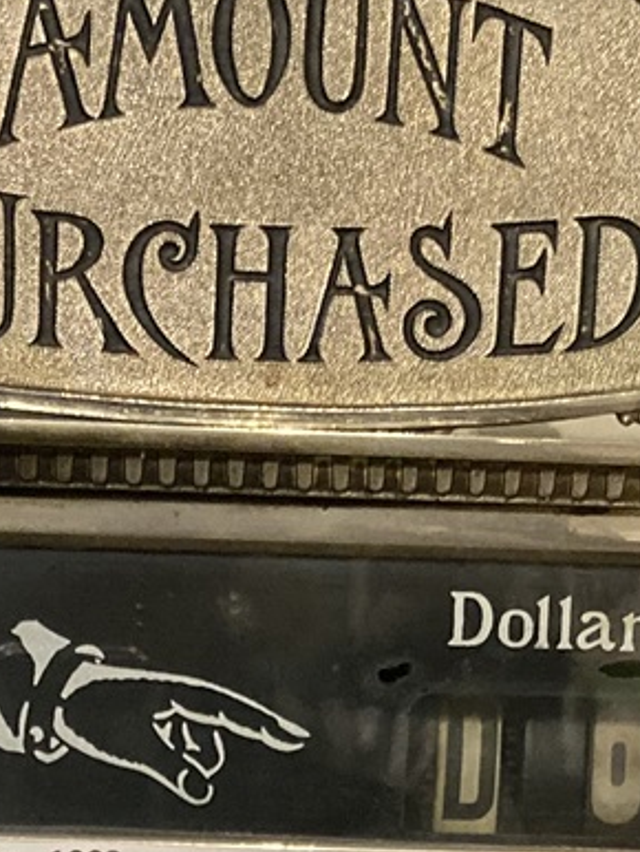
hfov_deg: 12.7
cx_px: 126
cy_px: 1386
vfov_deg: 15.3
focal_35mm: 116
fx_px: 2856
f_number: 1.8
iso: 250
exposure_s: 1/60
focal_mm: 3.99
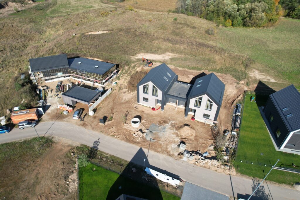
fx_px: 183
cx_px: 150
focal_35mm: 22
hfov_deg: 78.6
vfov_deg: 57.2
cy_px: 100
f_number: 2.8
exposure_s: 1/1250
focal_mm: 8.38
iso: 110
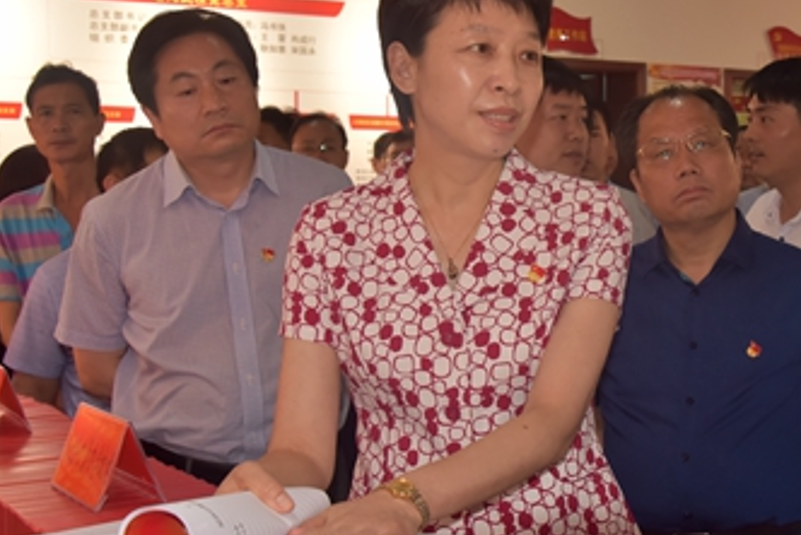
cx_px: 635
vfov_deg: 20.9
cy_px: 225
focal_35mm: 65
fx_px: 1447
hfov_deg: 30.2
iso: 1000
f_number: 7.1
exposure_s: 1/100
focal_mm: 36
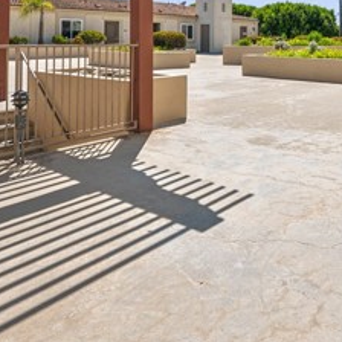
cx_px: 307
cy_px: 38
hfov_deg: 44.2
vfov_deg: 44.4
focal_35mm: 34
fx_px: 380
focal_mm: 14
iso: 100
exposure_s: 1/400
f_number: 10
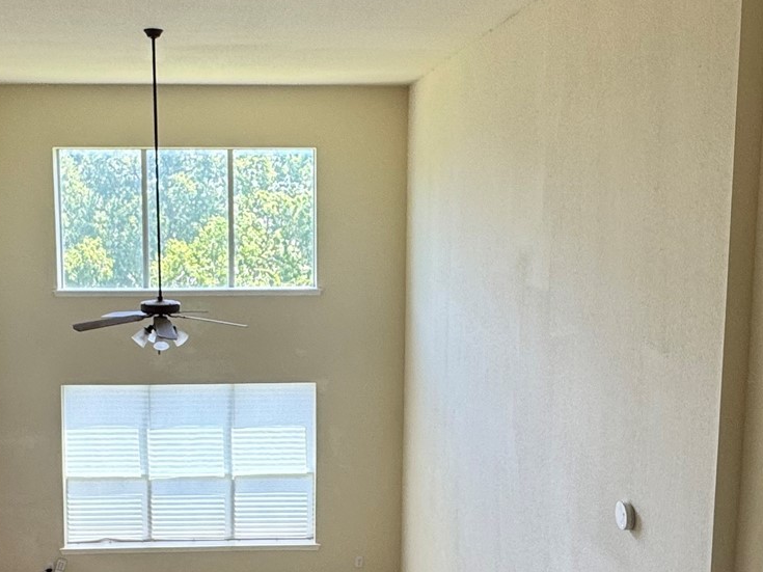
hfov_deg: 47.4
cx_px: 283
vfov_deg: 36.8
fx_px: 859
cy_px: 291
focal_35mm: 39
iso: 125
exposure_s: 1/120
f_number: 2.2
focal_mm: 2.22
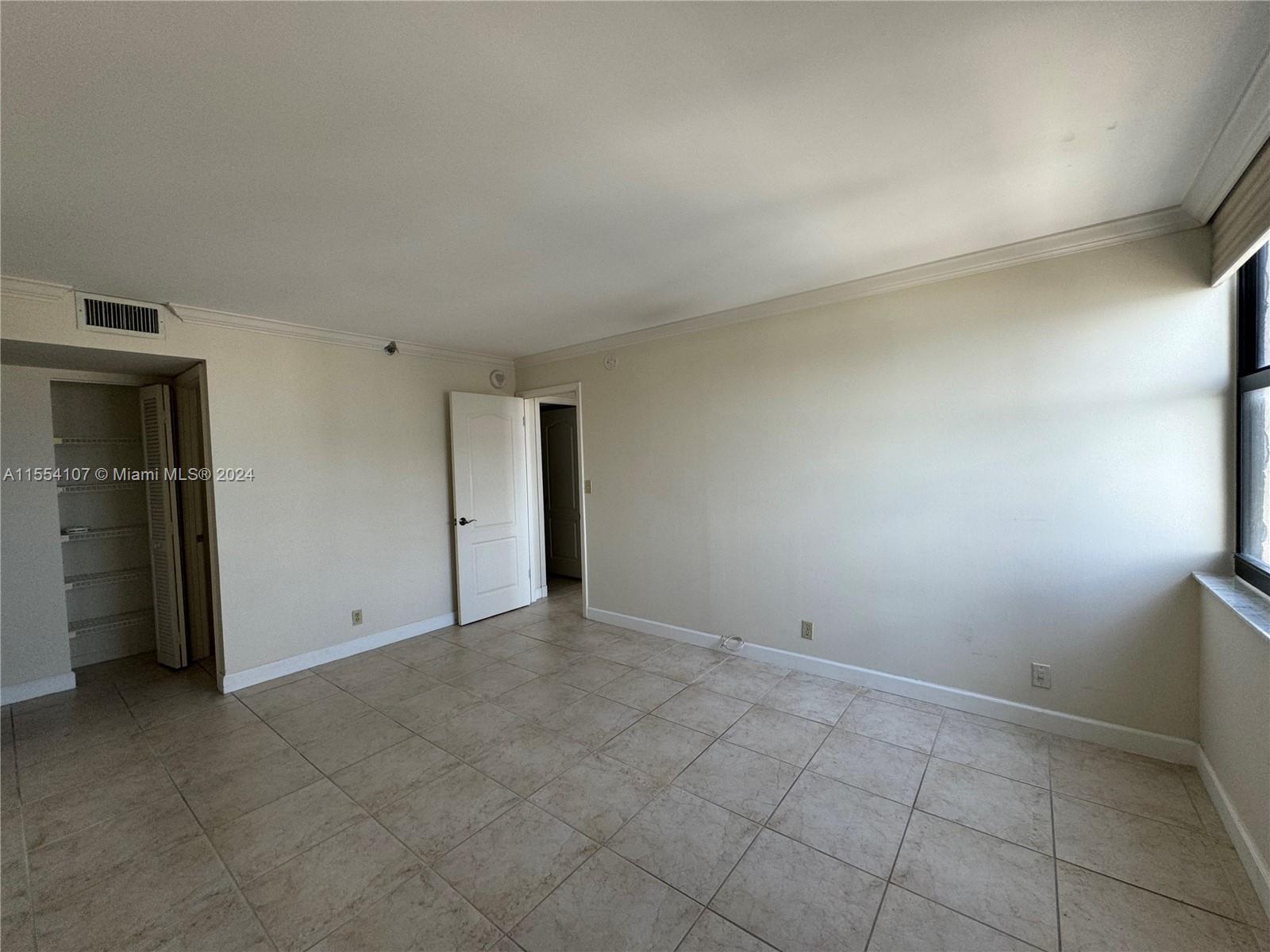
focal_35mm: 14
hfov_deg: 102.1
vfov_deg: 85.7
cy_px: 476
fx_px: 514
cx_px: 635
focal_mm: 2.22
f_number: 2.2
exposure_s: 1/99
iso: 100
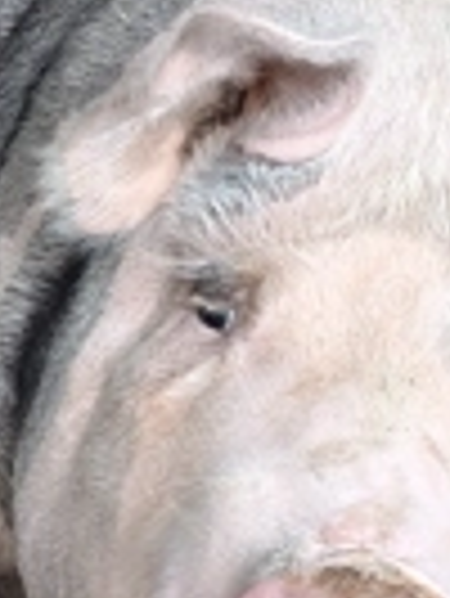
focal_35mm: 141
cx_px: -202
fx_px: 2440
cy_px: 108
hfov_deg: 10.2
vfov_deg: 13.9
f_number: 1.88
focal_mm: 5.56
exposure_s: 1/50
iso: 122
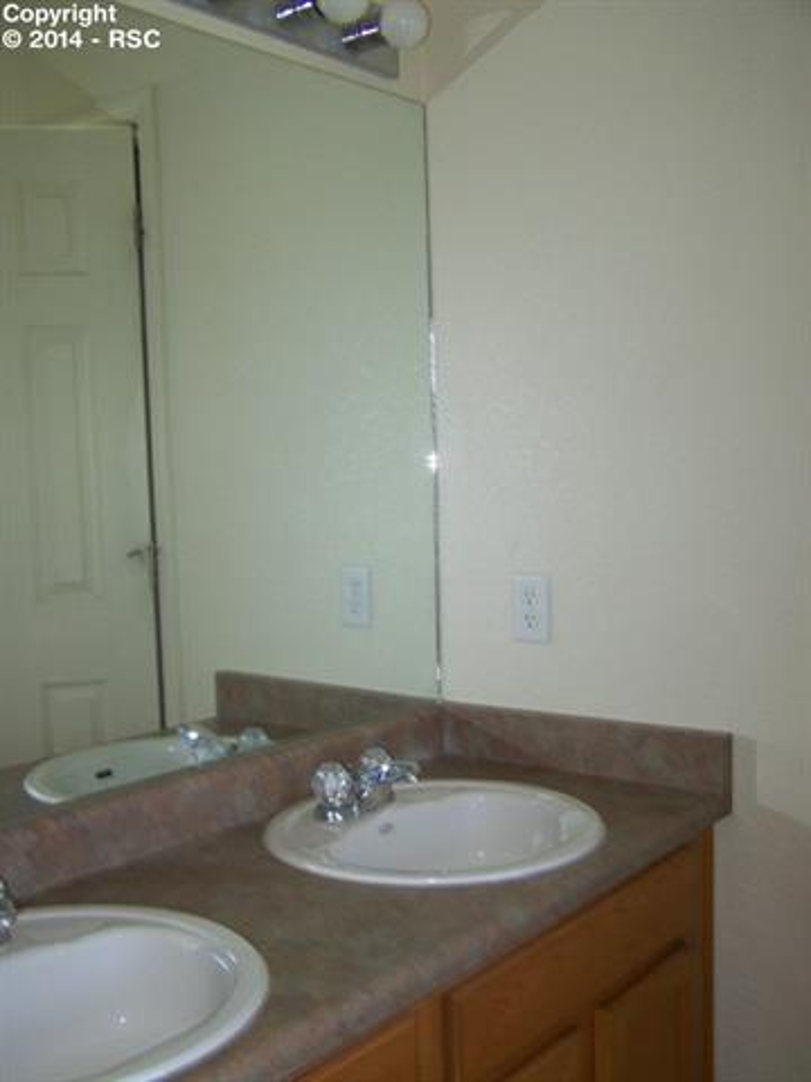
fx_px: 1187
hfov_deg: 37.7
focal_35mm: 38
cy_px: 541
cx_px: 406
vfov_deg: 49.0
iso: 80
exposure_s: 1/60
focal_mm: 6.3
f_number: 2.8
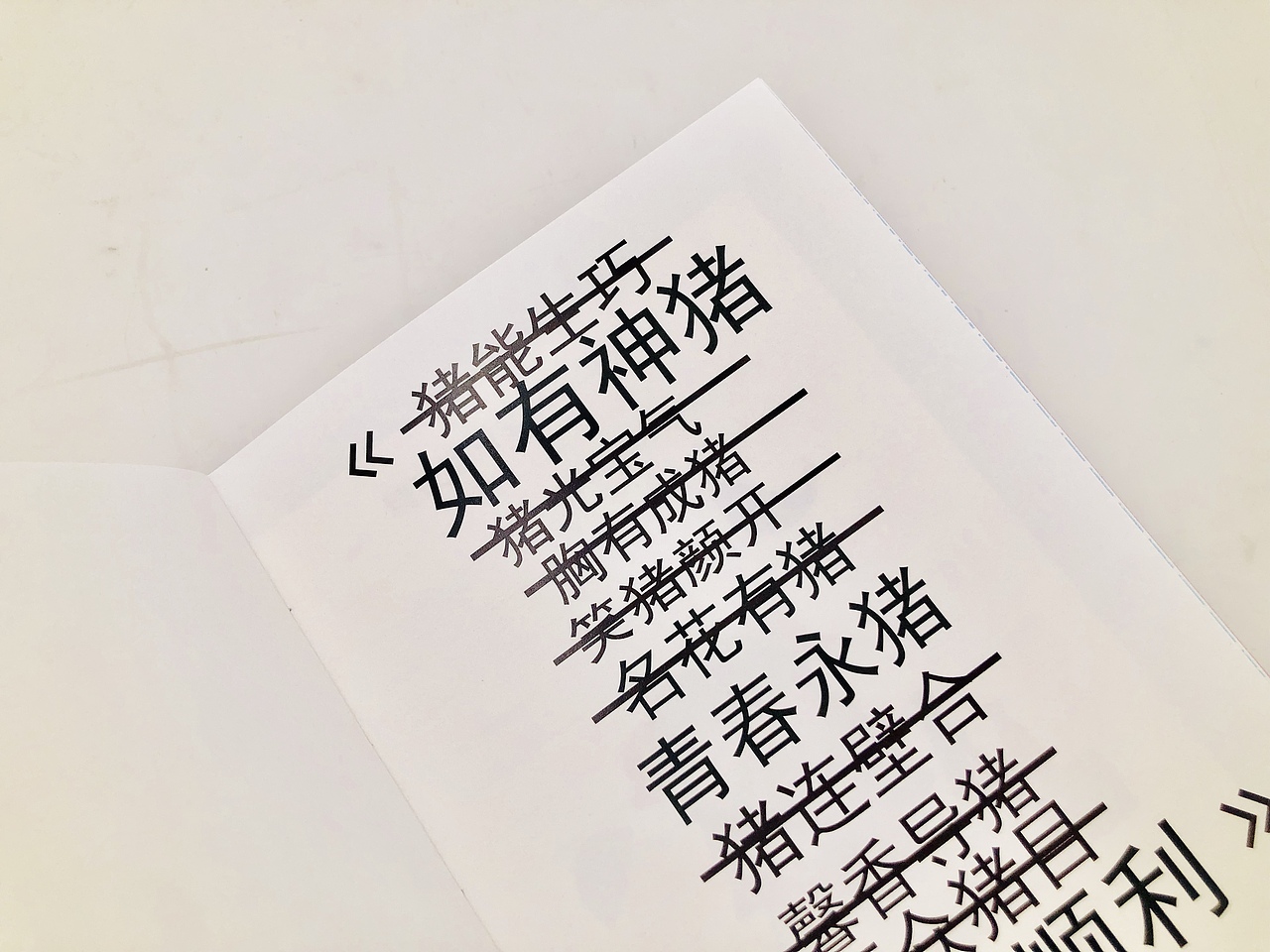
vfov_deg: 49.7
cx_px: 635
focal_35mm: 28
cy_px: 476
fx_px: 1027
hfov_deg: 63.4
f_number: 1.8
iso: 20
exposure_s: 1/1116
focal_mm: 3.99
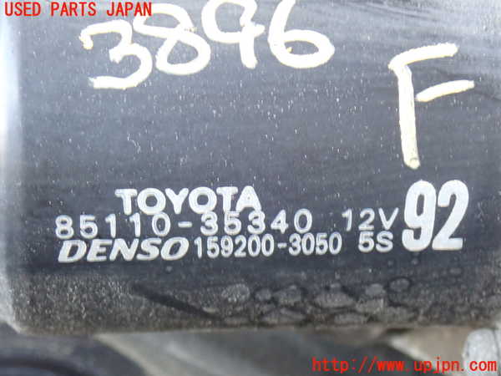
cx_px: 250
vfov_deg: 16.8
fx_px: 1274
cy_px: 188
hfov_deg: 22.3
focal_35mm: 88
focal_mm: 15.66
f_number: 4.5
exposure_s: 1/20
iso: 800
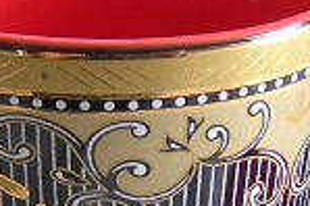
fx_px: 1385
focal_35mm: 161
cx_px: 210
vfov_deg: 8.5
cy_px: 185
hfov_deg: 12.8
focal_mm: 4.7
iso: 100
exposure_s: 1/56.9
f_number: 2.6
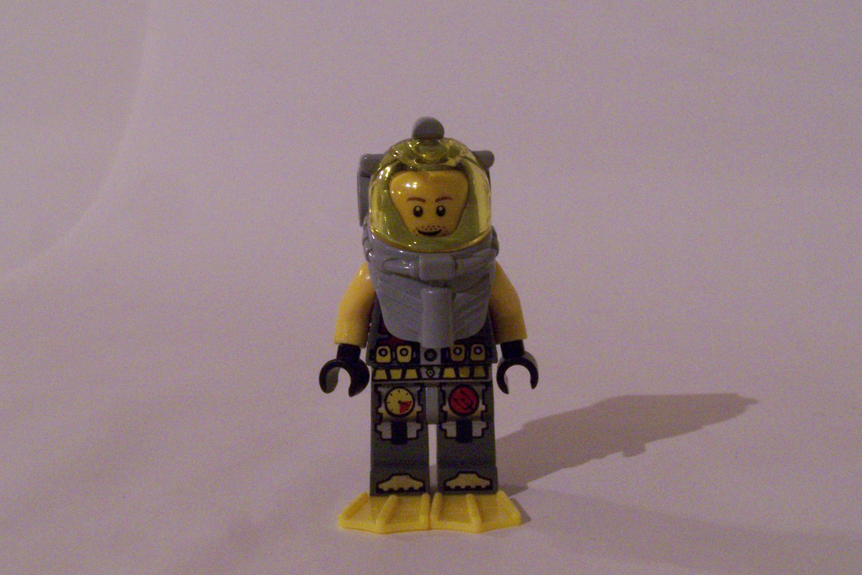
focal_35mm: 54
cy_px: 296
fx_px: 1293
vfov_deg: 25.1
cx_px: 435
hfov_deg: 36.9
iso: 400
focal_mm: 8.5
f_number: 8
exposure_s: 1/4
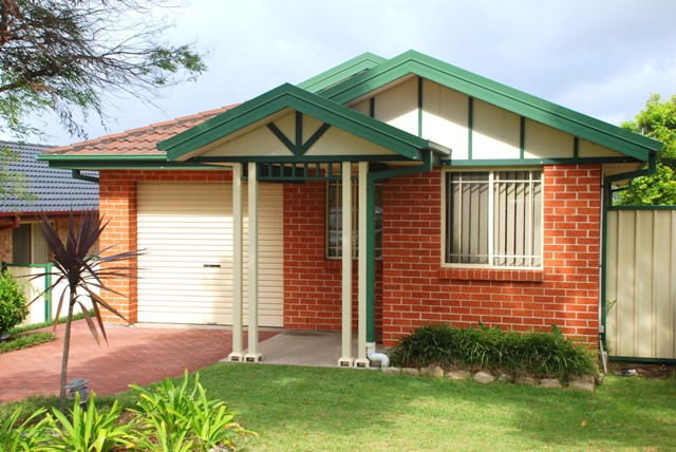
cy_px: 226
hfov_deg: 41.1
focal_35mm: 48
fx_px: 902
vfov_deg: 28.1
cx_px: 338
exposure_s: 1/160
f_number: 6.3
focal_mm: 32
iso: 100
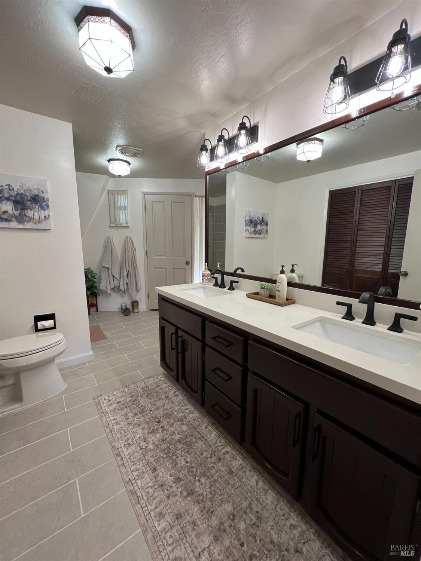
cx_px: 210
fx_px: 211
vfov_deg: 106.2
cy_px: 280
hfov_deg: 89.9
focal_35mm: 13
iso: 200
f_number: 1.8
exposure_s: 1/120
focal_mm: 1.57
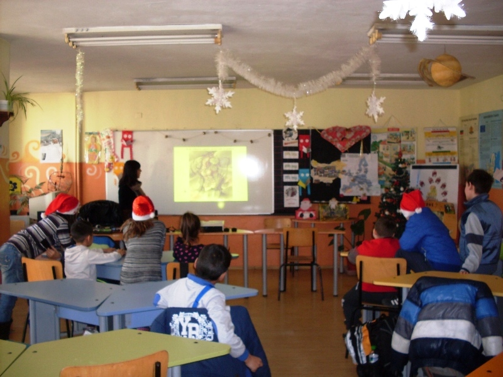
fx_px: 552
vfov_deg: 37.7
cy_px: 188
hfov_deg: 49.0
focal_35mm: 38
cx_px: 252
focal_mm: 6.3
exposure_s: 1/45
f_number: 2.8
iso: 100
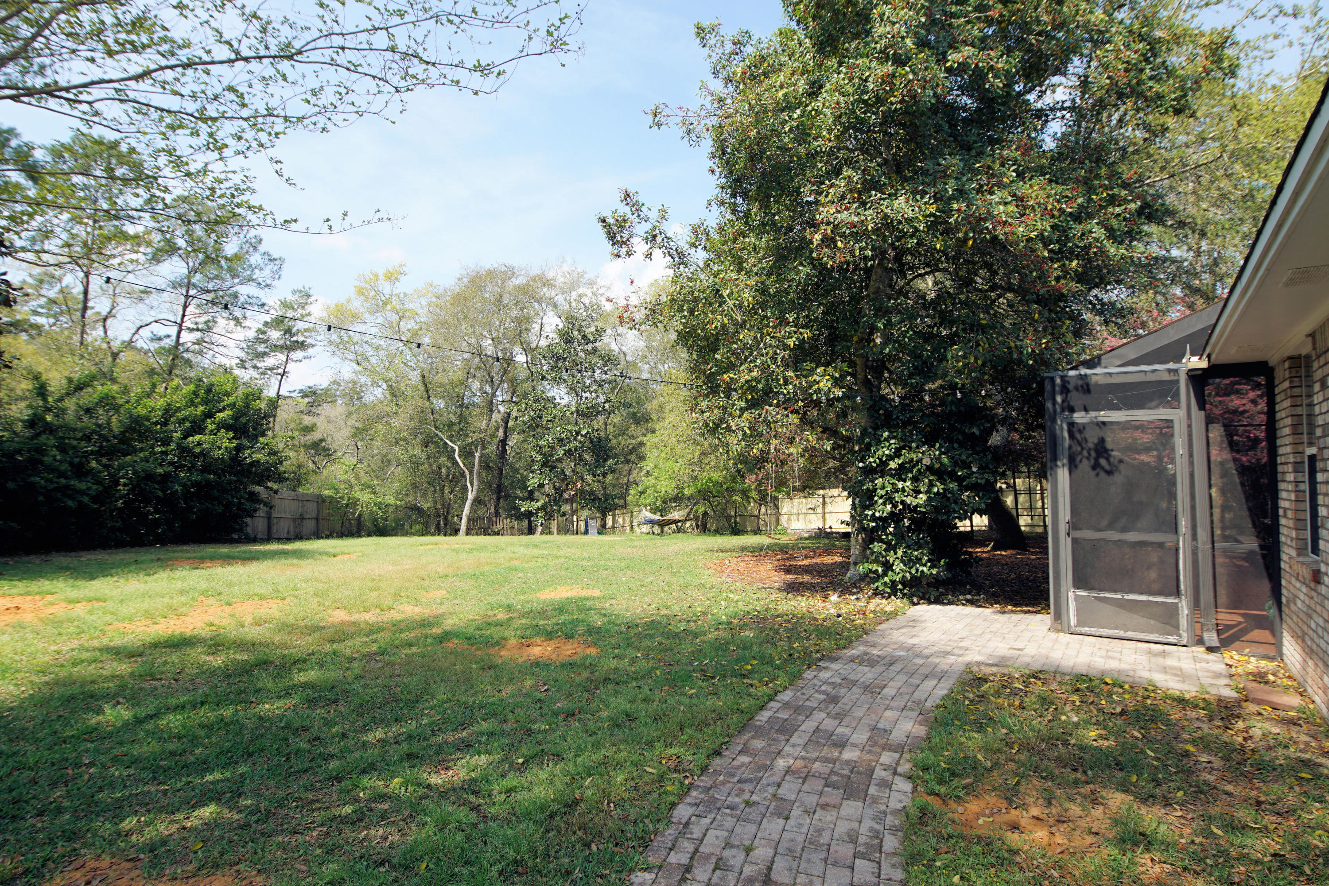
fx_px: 665
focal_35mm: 18
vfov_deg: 67.4
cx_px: 664
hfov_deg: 90.0
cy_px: 443
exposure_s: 1/125
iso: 100
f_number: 6.3
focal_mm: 12
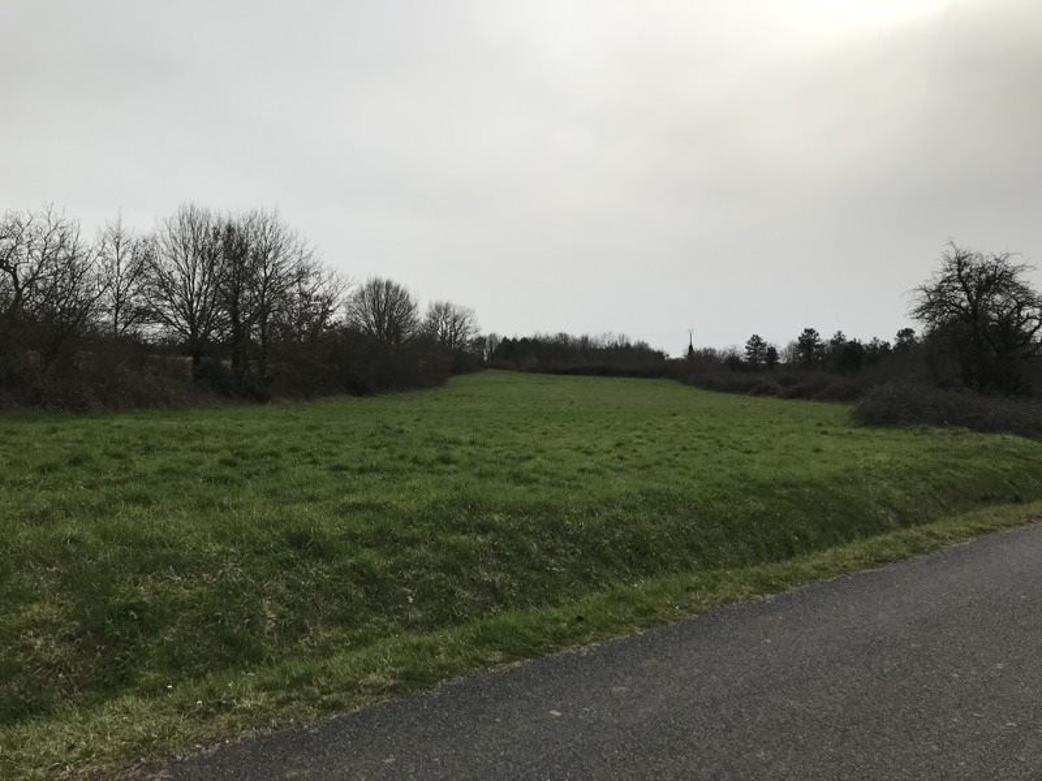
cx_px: 521
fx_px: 843
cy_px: 390
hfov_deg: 63.4
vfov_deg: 49.7
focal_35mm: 28
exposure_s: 1/4000
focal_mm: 3.99
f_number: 1.8
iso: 20
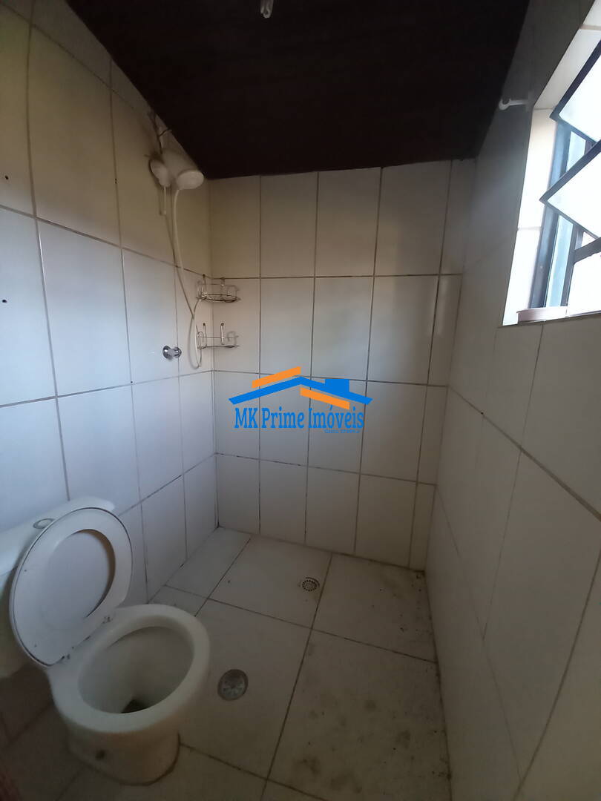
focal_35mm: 13
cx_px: 300
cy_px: 400
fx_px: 301
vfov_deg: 106.2
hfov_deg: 89.9
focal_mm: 1.42
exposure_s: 1/25
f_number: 2.2
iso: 640
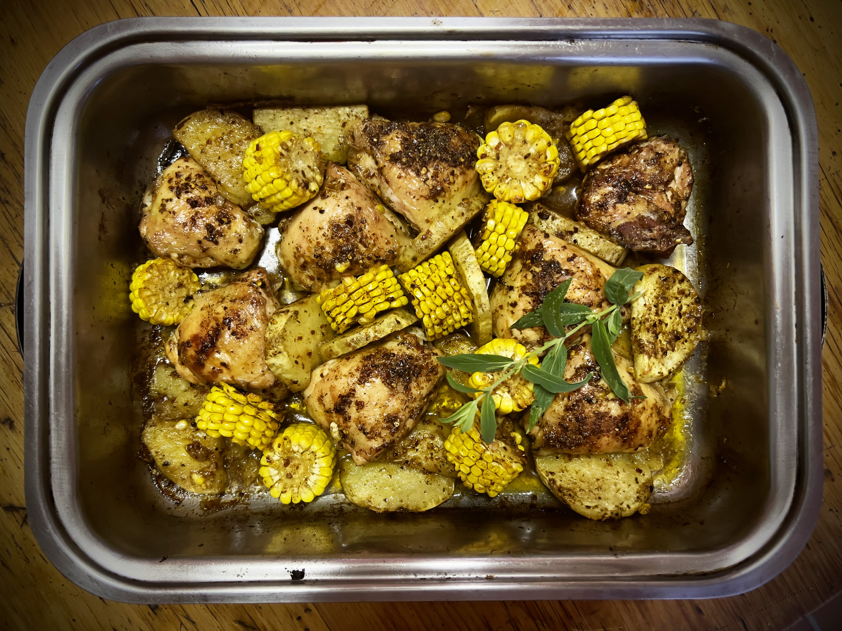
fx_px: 632
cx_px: 421
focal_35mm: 26
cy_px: 316
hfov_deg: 67.3
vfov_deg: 53.1
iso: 500
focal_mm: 5.7
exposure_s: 1/33
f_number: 1.5
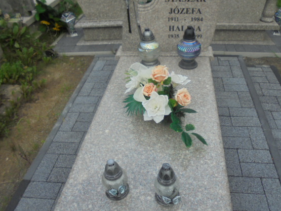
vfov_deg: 46.7
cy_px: 92
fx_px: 243
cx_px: 158
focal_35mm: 30
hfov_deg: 59.8
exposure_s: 1/320
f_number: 3.5
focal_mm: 4.6
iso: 100
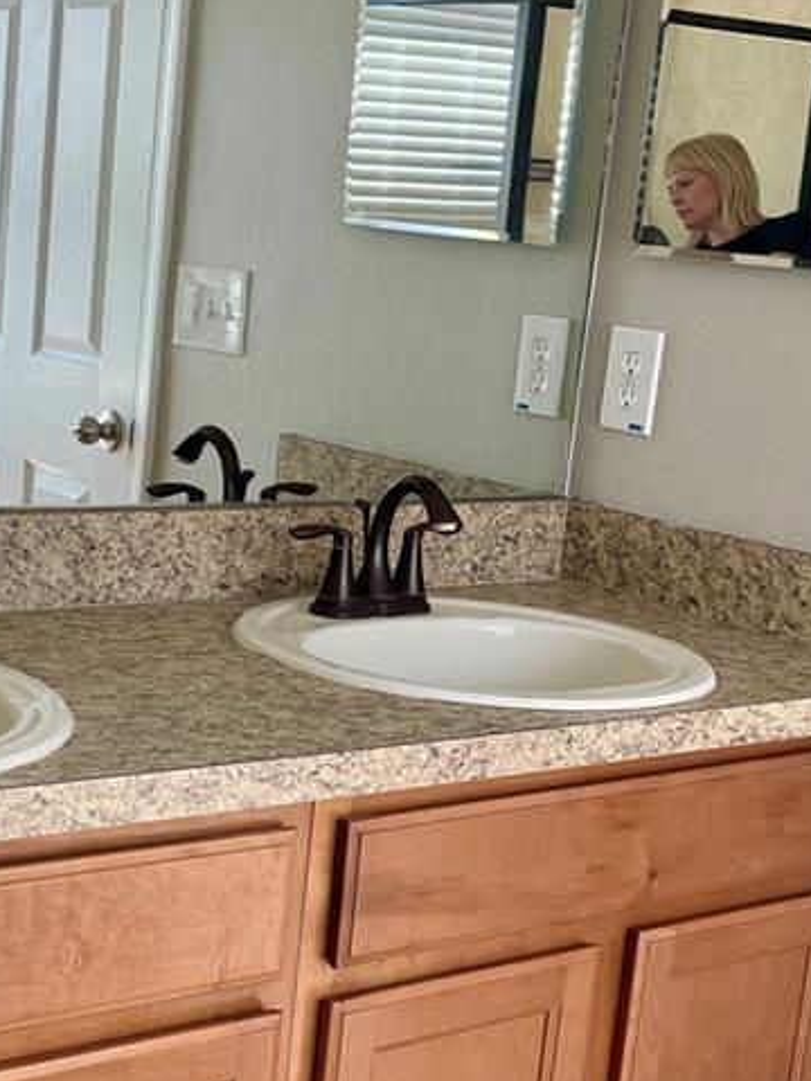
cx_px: 230
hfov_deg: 22.4
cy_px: 658
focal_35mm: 65
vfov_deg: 29.7
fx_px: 2030
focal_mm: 4.2
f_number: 1.6
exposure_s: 1/121
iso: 50
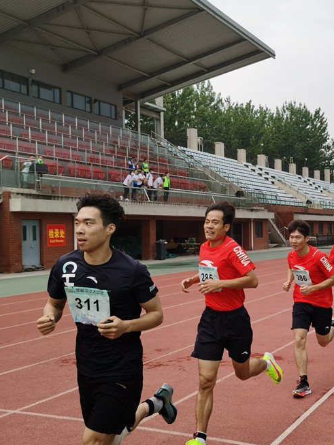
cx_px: 259
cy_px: 231
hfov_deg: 32.2
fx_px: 566
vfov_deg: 42.9
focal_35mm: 44
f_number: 1.6
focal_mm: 5.56
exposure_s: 1/2907
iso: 50
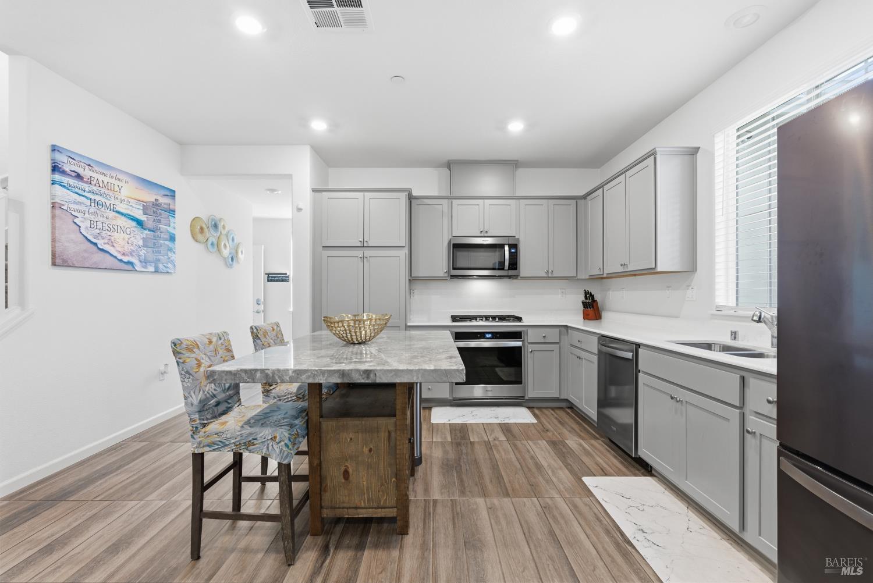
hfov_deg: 94.9
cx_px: 436
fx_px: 400
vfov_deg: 72.1
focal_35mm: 16
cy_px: 292
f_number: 11
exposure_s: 1/10
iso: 100
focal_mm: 16.5
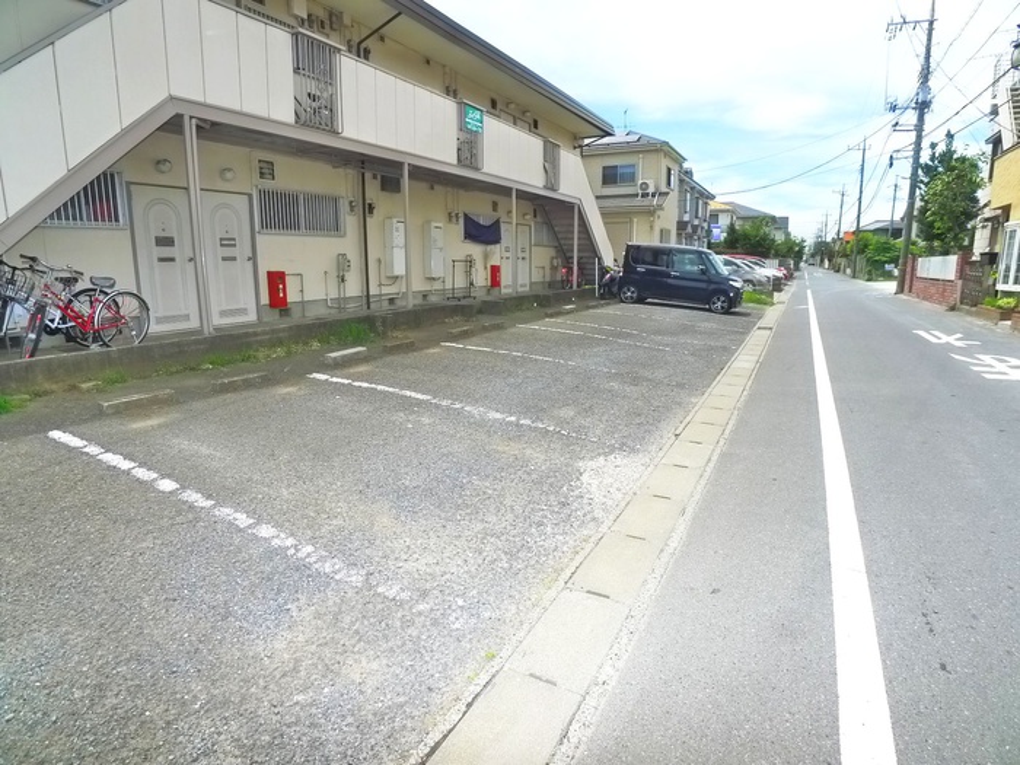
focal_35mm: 24
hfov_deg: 71.6
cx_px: 510
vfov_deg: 56.8
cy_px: 382
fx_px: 707
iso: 400
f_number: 4
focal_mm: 5.1
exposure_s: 1/500
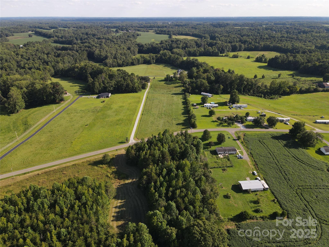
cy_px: 124
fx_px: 228
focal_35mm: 24
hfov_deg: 71.6
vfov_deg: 56.8
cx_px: 164
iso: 100
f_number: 2.8
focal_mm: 4.5
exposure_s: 1/25
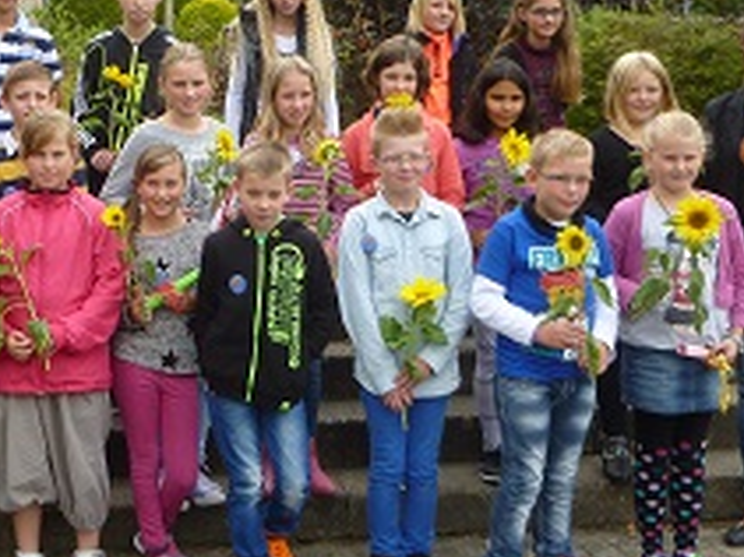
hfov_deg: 29.7
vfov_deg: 22.8
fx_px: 1375
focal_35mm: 64
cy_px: 189
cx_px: 166
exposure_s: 1/200
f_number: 3.4
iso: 100
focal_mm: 5.4
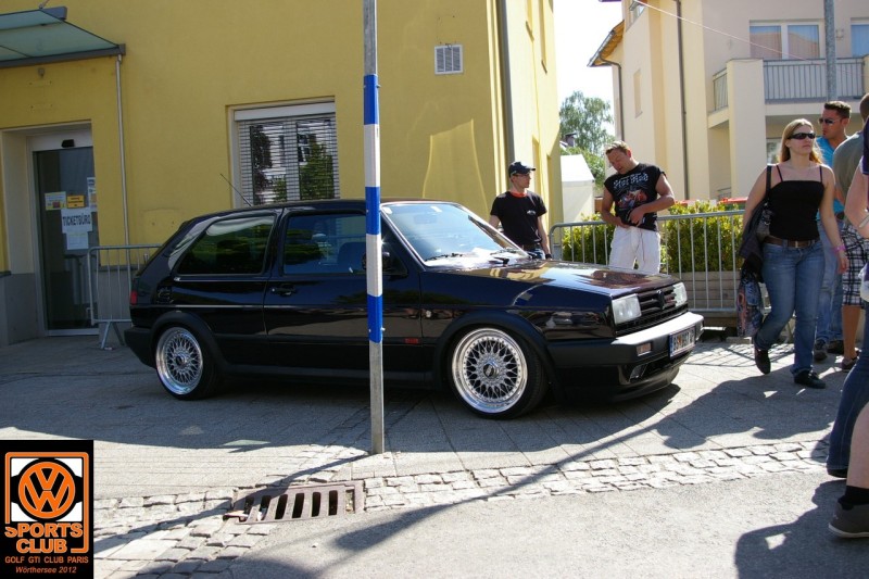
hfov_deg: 53.1
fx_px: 869
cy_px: 290
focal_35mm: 36
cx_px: 434
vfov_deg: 36.9
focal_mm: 24
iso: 200
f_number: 5.6
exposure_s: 1/350
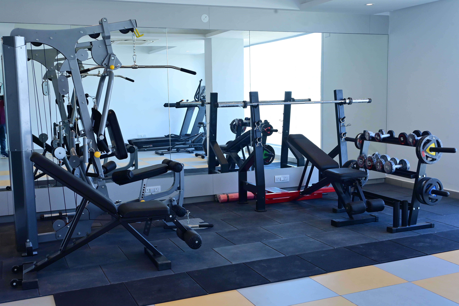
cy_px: 153
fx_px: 484
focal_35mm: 38
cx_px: 230
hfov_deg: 50.7
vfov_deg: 35.0
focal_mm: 38
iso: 1250
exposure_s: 1/160
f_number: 9
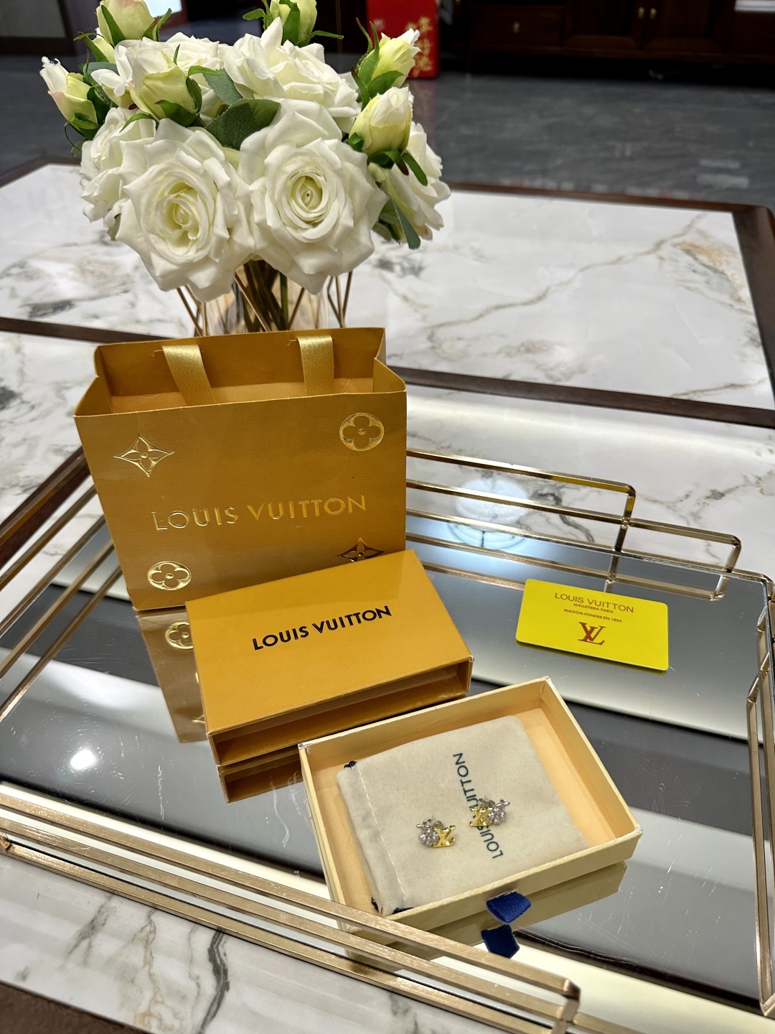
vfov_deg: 71.6
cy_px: 517
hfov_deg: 56.8
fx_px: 716
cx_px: 388
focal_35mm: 24
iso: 160
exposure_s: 1/100
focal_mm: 6.86
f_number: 1.78
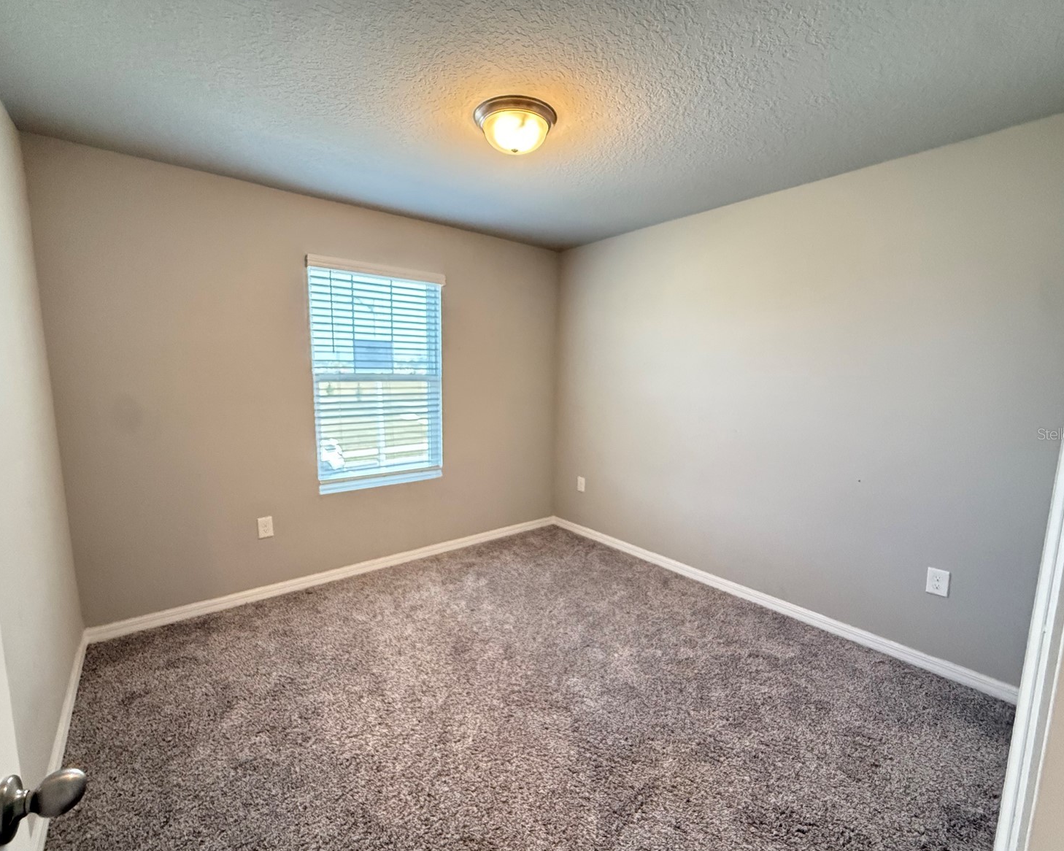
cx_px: 523
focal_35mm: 15
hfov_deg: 96.8
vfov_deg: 84.0
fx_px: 472
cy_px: 434
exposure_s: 1/120
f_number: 2.2
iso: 640
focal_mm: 2.22
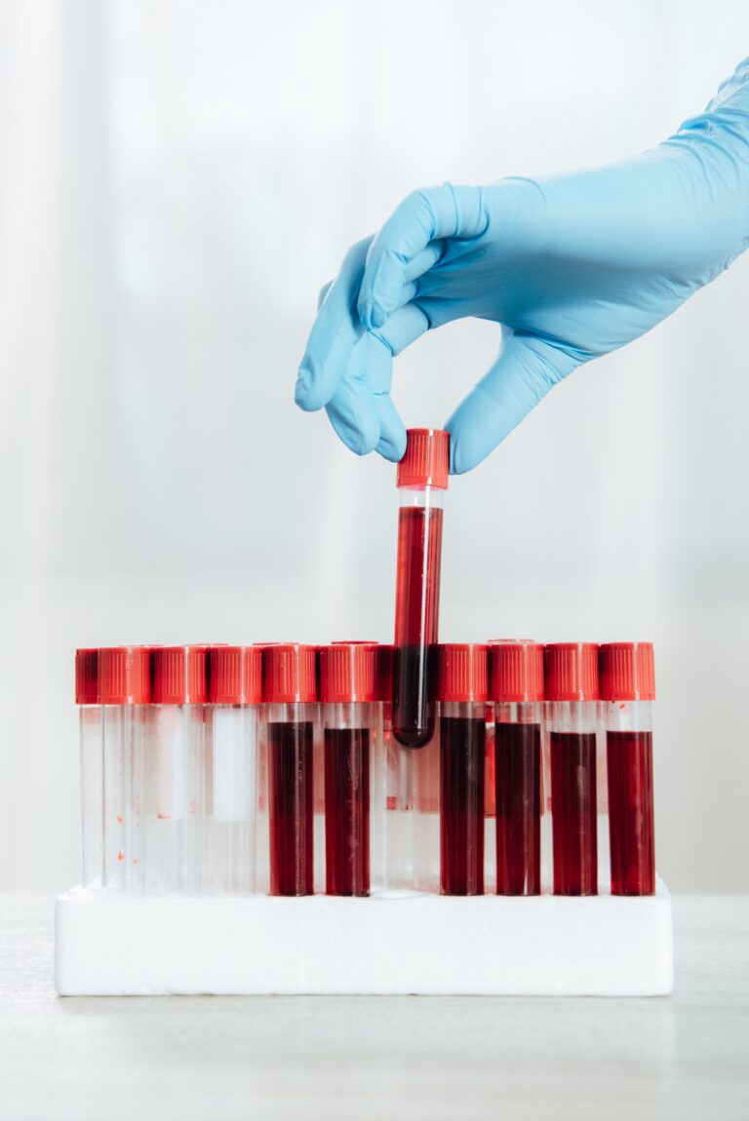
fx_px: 2182
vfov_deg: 28.8
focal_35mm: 70
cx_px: 374
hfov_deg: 19.5
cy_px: 560
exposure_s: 1/160
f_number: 7.1
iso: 500
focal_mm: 70
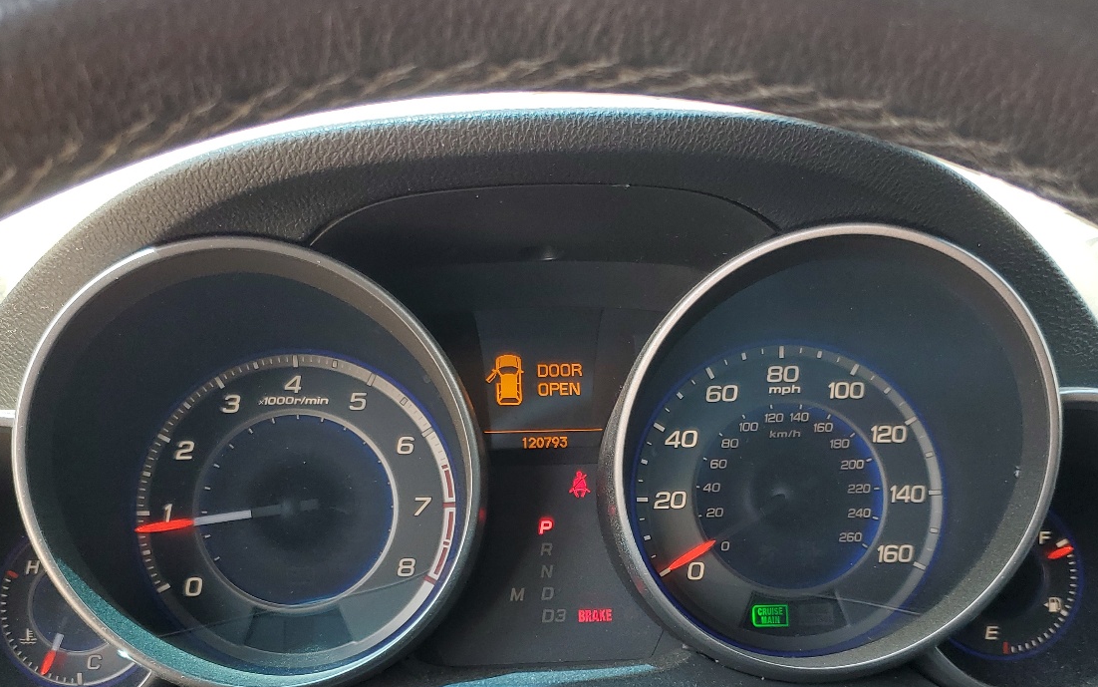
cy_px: 465
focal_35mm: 40
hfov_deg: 49.3
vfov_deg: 31.7
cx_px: 567
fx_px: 1197
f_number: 1.5
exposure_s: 1/192
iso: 50
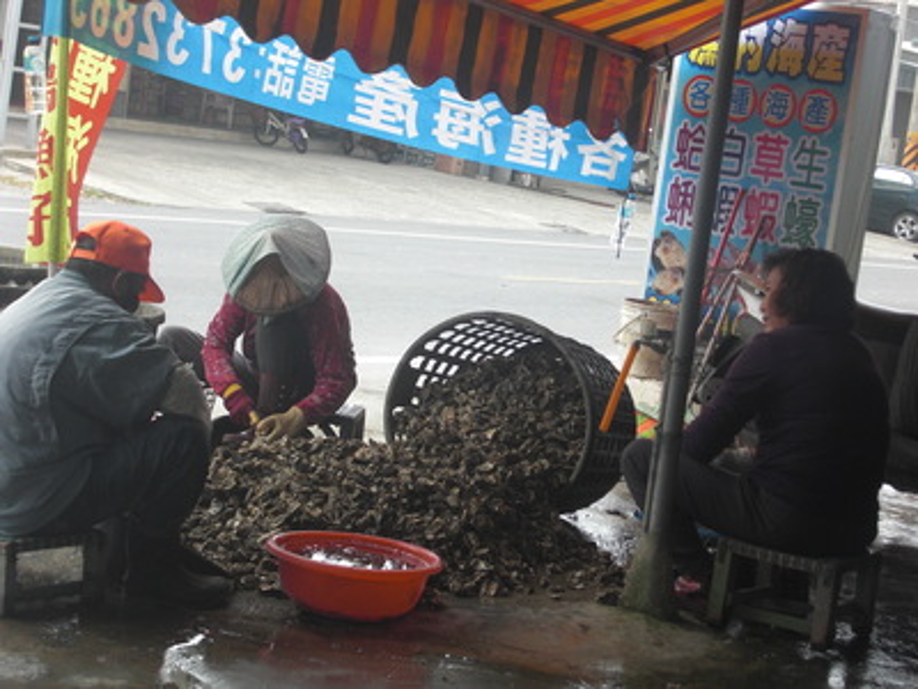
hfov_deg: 24.7
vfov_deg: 18.7
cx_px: 459
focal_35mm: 79
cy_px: 344
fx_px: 2095
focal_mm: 13.9
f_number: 4.6
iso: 100
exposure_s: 1/100
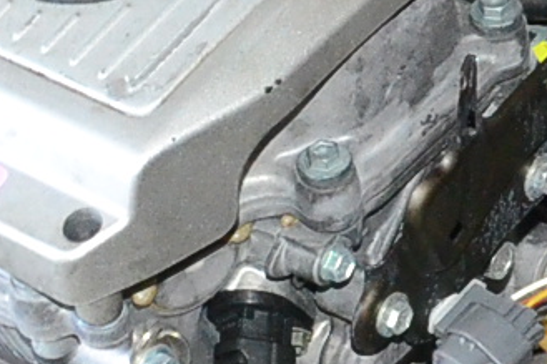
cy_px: 437
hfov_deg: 10.2
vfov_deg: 6.7
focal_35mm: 202
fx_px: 3068
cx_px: 136
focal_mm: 18
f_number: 8
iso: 2500
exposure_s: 1/80
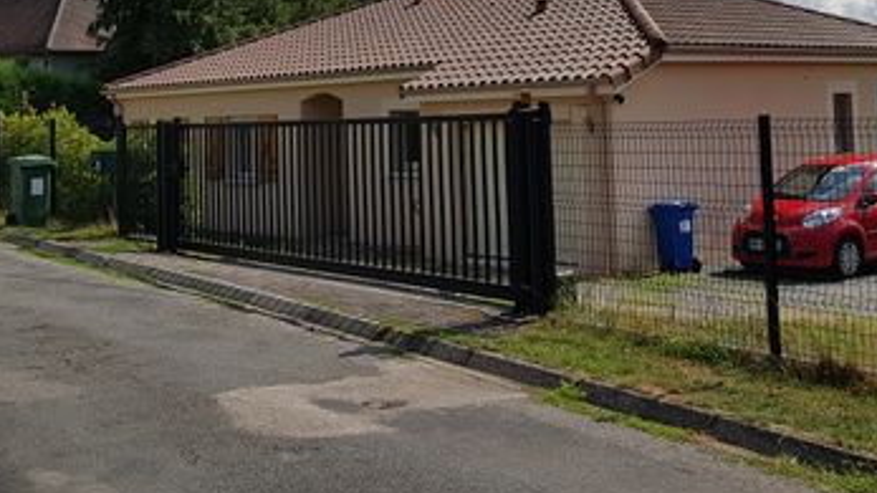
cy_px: 25
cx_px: 470
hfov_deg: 42.1
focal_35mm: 49
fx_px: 1139
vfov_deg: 23.6
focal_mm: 4.2
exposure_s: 1/5184
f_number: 1.7
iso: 50
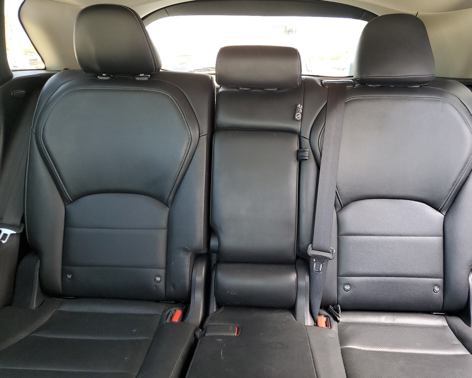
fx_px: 391
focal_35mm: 28
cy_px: 189
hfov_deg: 62.1
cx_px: 253
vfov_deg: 51.5
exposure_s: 1/60.2
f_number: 1.5
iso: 101
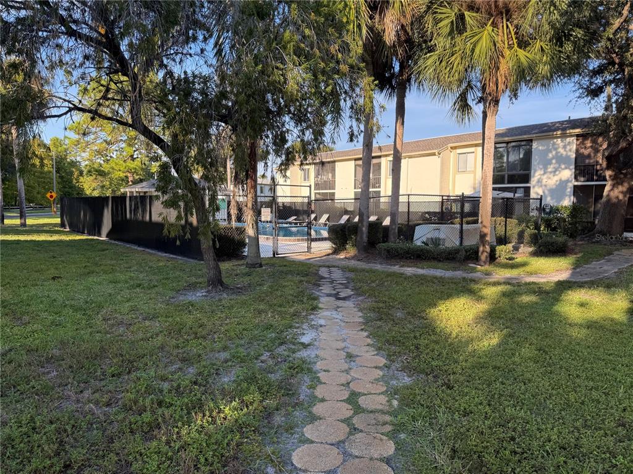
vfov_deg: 56.8
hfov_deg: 71.6
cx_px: 316
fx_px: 439
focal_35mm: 24
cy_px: 237
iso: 80
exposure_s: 1/1139
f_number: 1.78
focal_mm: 6.76
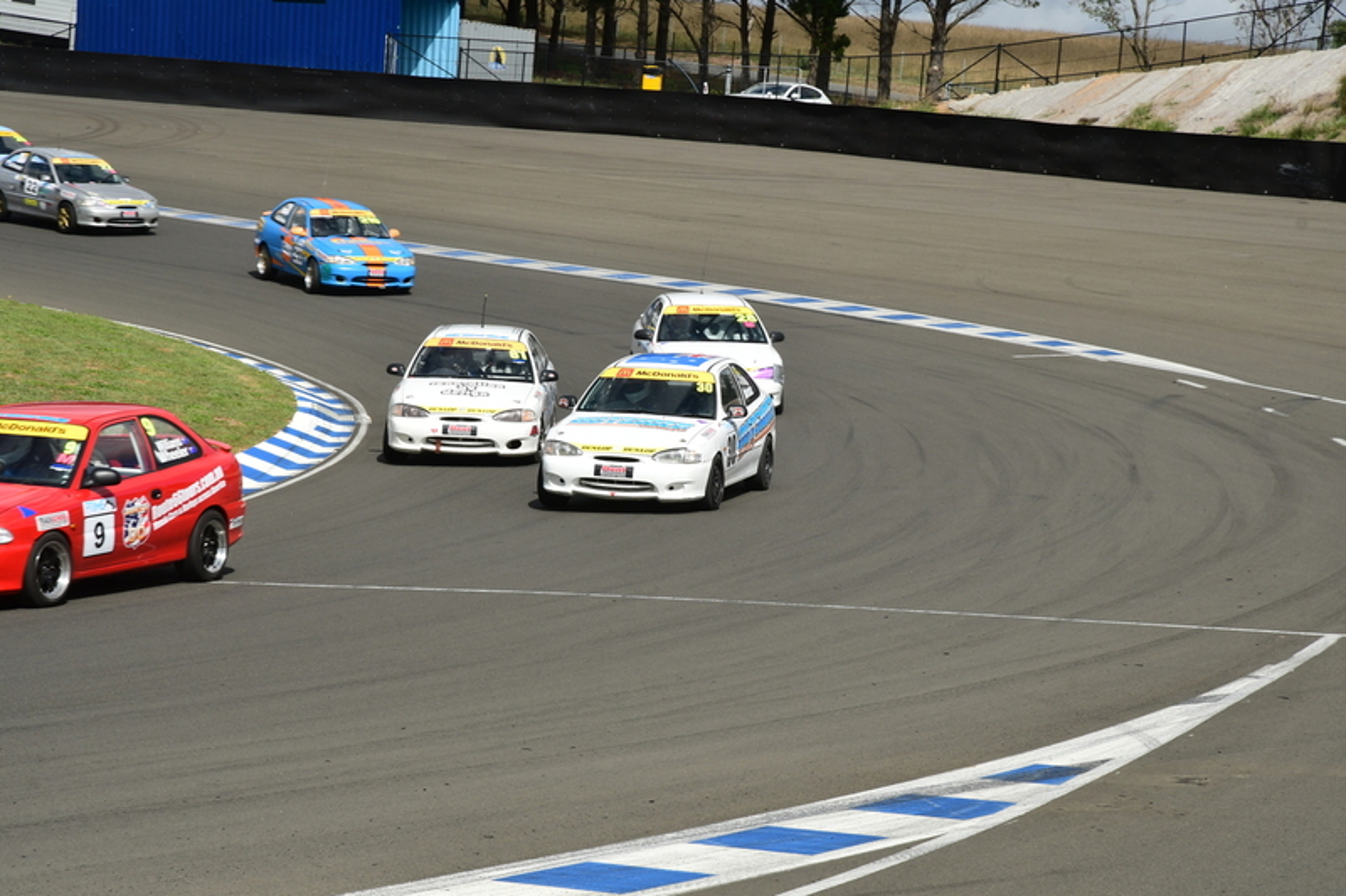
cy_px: 448
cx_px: 673
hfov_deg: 17.1
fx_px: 4485
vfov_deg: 11.4
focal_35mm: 120
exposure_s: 1/400
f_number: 11
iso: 200
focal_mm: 80
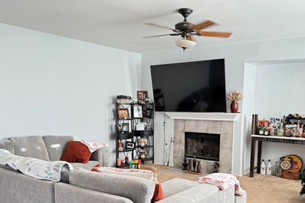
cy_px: 145
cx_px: 178
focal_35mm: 35
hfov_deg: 54.2
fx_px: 297
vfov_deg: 37.2
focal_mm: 6.76
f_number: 1.78
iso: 200
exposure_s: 1/76
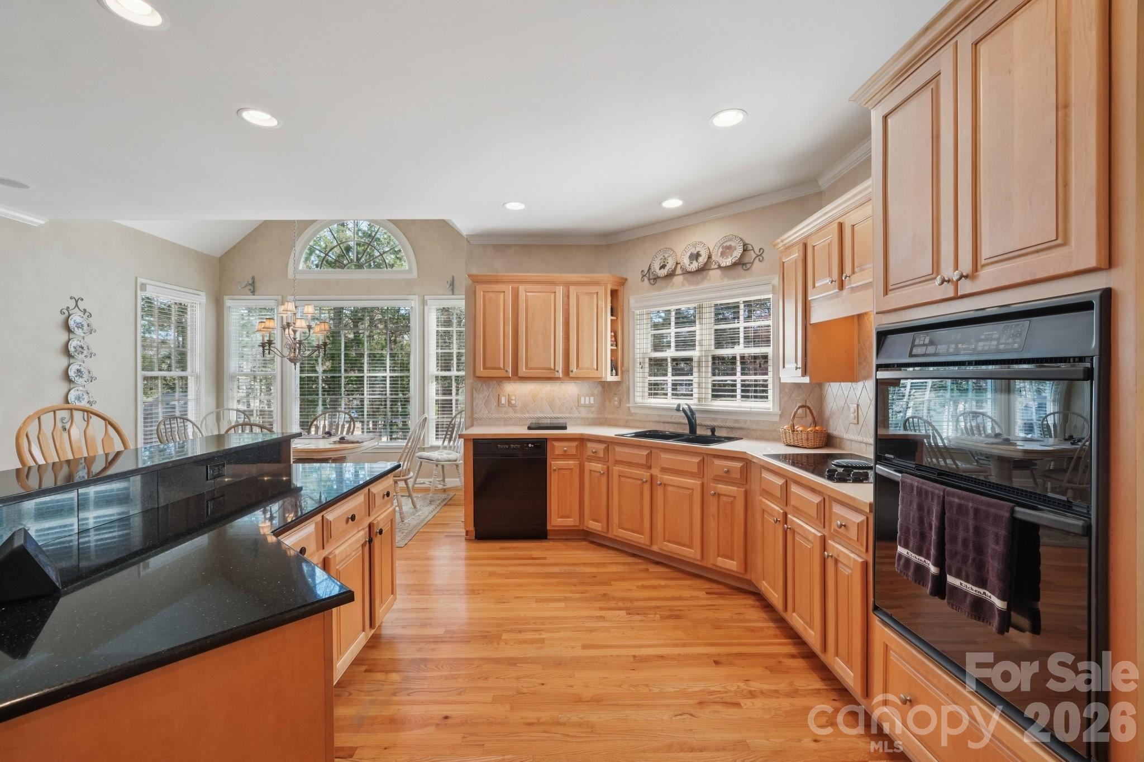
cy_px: 381
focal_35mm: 15
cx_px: 572
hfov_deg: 100.4
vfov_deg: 77.3
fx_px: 477
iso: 400
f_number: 8
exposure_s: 1/20
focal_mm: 10
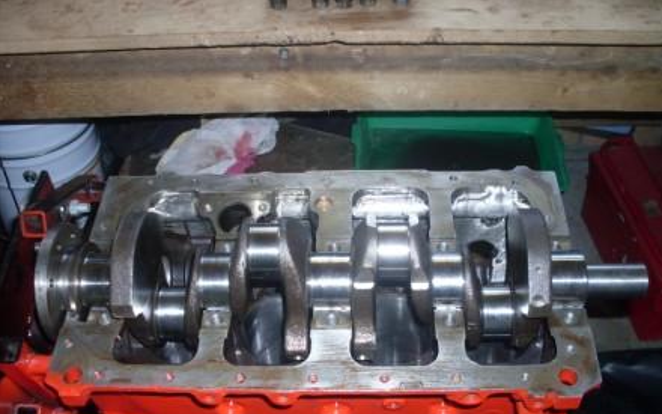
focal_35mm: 41
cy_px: 251
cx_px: 336
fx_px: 740
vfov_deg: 31.2
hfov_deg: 48.2
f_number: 2.8
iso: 100
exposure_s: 1/45
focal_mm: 6.3
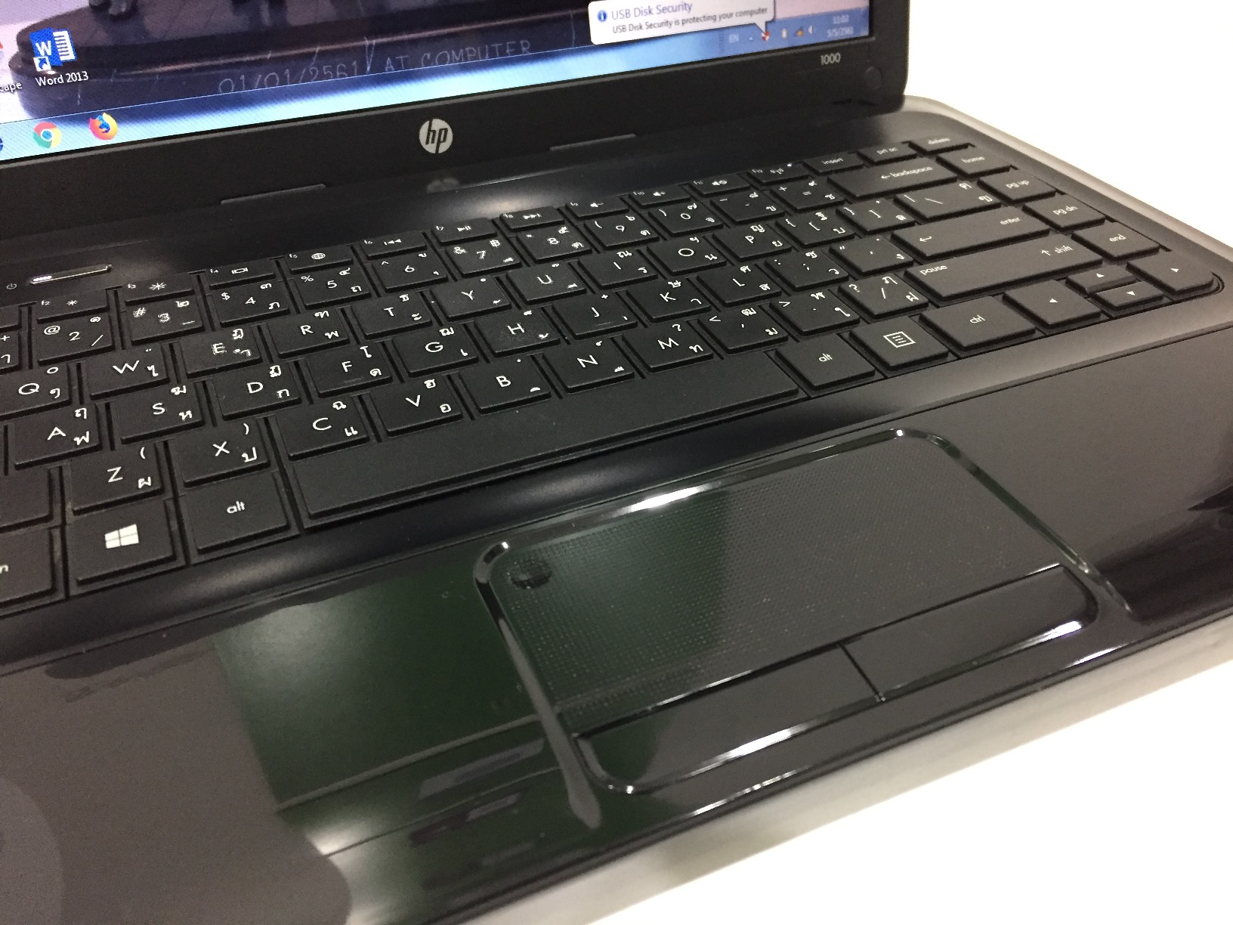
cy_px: 462
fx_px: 1033
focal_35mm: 29
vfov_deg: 48.2
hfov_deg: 61.7
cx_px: 616
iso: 250
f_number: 2.2
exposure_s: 1/25
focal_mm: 4.15
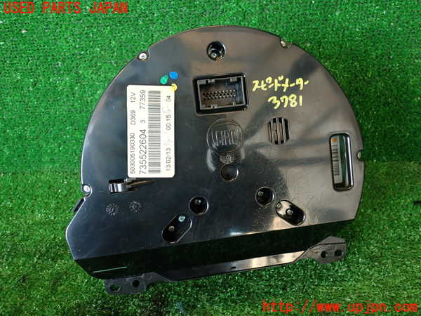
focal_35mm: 30
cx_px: 210
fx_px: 365
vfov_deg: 46.8
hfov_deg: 60.0
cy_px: 158
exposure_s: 1/50
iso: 200
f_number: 2.3
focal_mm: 5.4
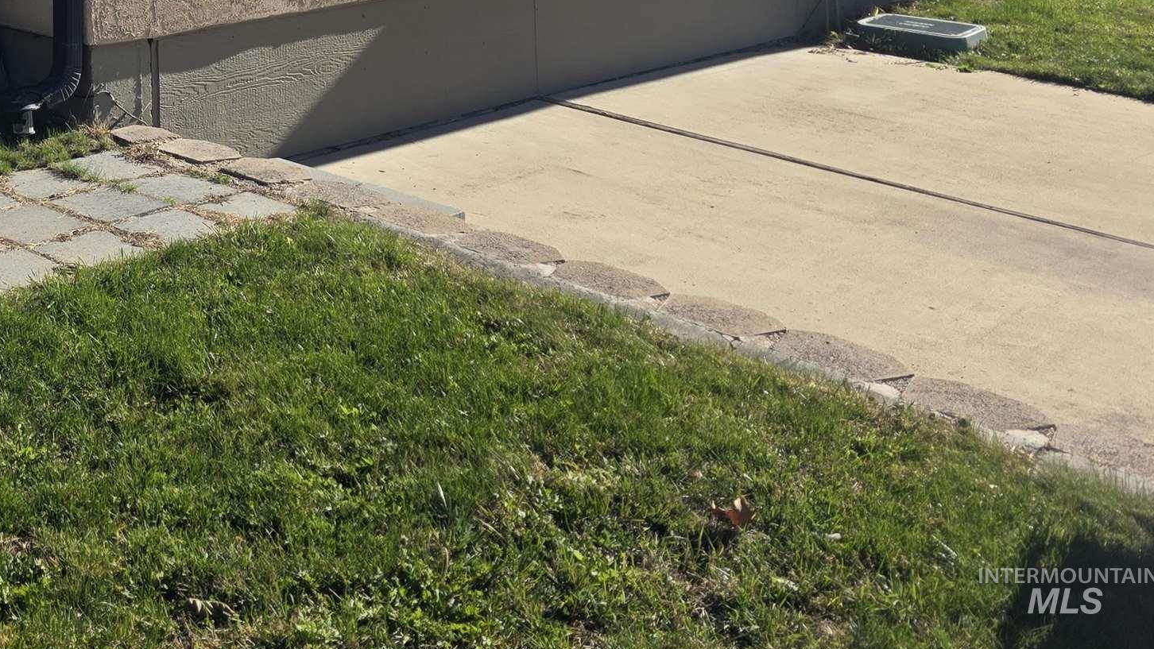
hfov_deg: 34.7
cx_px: -59
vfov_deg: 20.2
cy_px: -257
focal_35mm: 53
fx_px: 1622
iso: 80
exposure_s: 1/4434
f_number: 1.7
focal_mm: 6.3
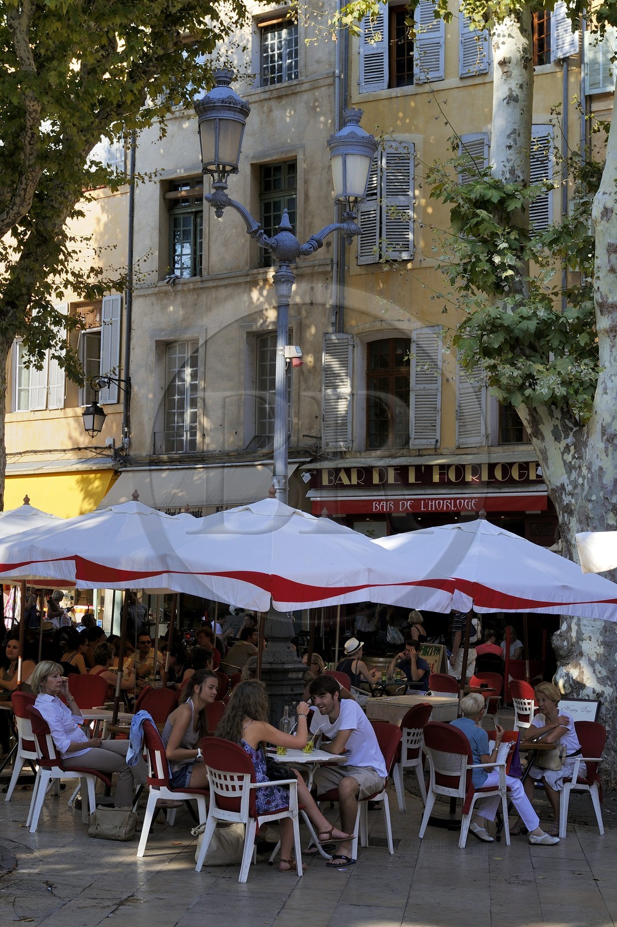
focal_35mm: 58
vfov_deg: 34.5
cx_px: 308
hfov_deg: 23.3
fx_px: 1494
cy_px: 464
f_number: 9
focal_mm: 58
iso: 200
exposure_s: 1/160
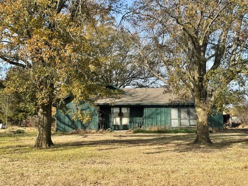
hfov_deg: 39.7
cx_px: 124
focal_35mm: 48
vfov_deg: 30.3
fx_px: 344
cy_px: 93
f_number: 1.78
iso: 64
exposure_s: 1/1818
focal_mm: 6.76
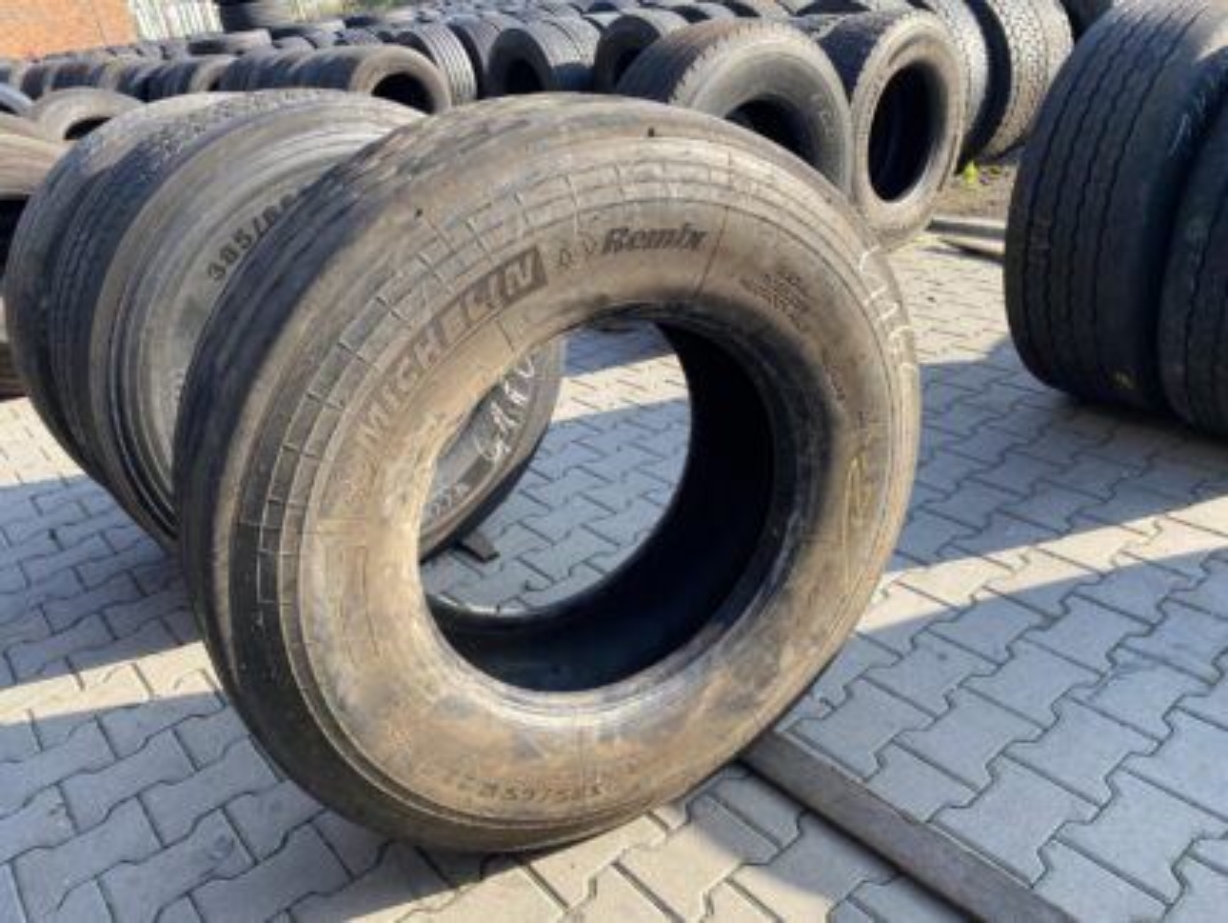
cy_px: 462
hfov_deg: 67.3
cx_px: 614
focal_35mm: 26
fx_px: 923
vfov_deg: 53.1
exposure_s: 1/420
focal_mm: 4.25
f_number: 1.8
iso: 32
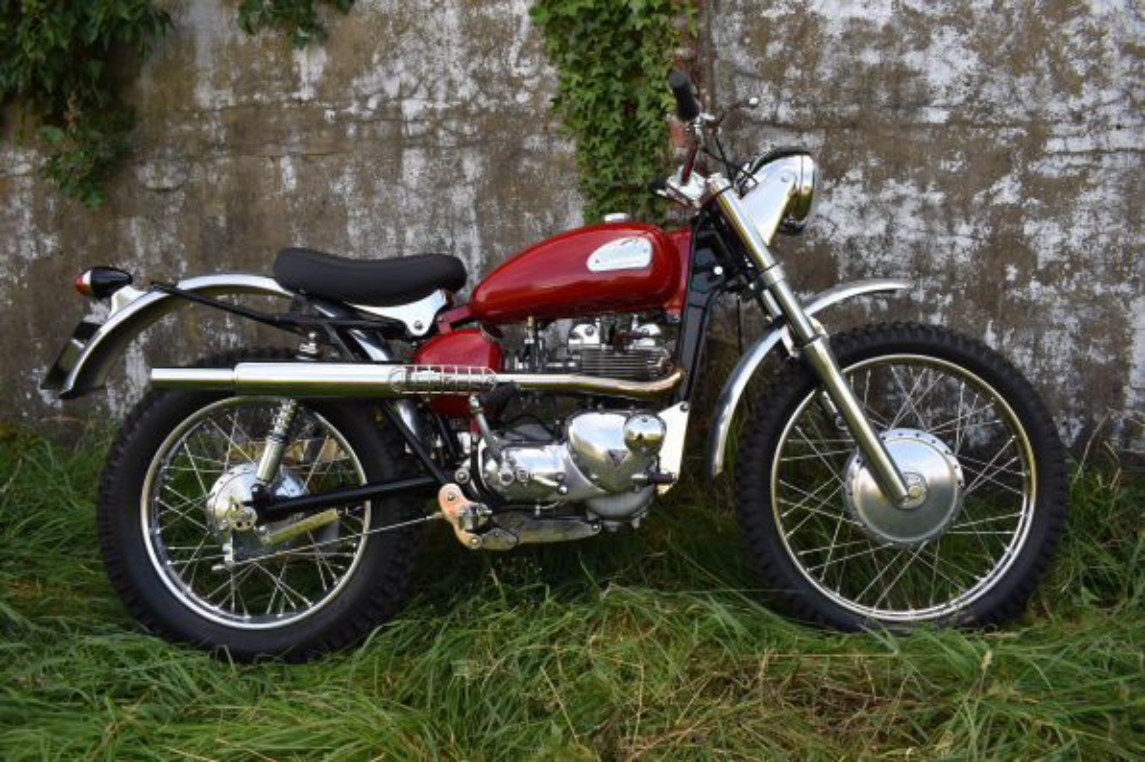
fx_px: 858
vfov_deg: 47.9
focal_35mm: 27
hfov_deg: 67.4
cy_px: 381
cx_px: 572
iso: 250
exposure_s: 1/250
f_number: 5.6
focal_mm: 18
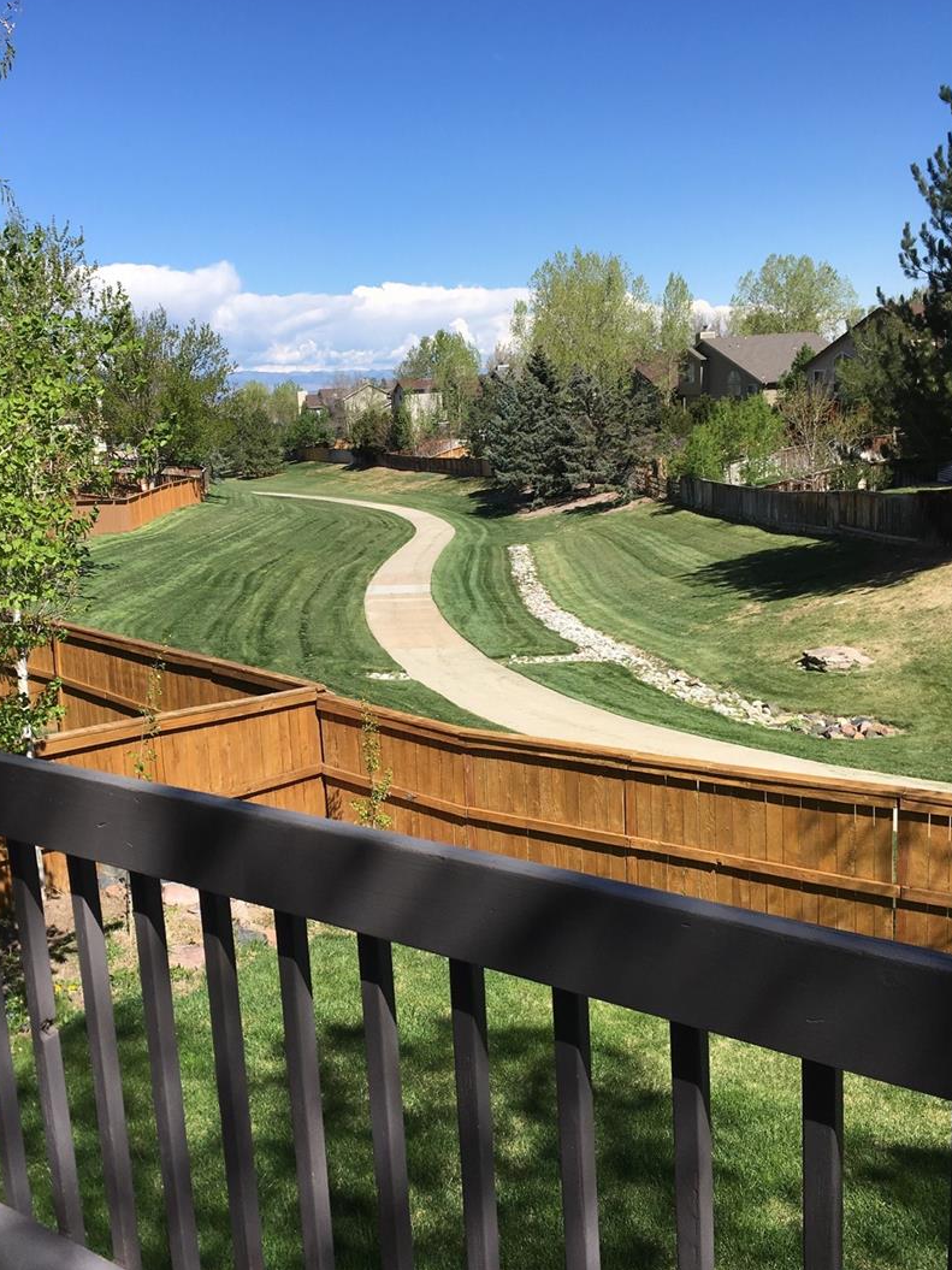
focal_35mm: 33
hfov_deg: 42.8
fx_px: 1210
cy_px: 628
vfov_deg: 55.4
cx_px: 414
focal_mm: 4.15
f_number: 2.2
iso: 25
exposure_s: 1/1538
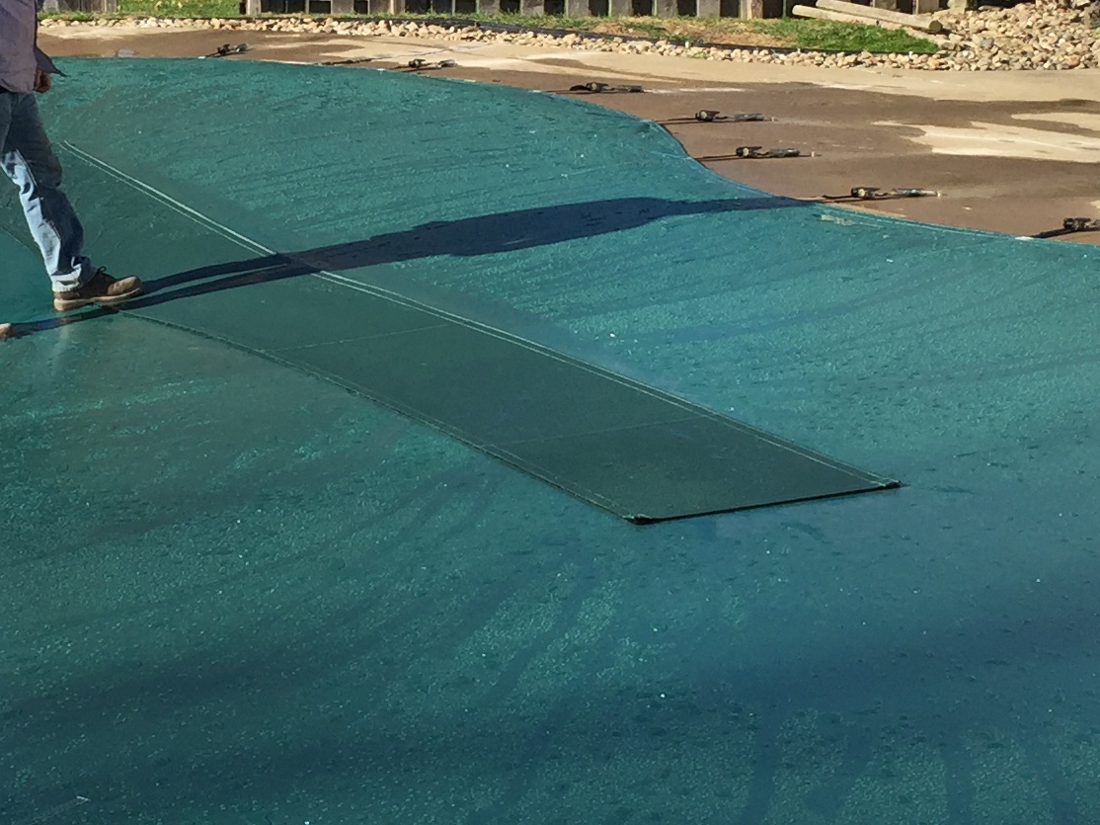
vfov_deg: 17.2
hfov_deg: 22.7
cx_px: 234
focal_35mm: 85
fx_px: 2700
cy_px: 122
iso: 32
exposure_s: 1/1412
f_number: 2.2
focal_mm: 4.15
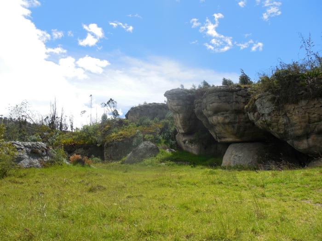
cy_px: 120
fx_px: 260
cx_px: 161
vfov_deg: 49.7
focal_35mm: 28
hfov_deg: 63.4
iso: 200
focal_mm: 5
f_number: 3.5
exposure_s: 1/1600
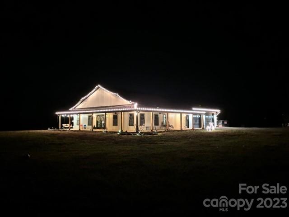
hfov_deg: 67.3
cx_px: 144
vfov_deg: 53.1
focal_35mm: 26
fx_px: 217
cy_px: 108
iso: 6400
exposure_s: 1/15
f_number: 1.6
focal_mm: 5.96
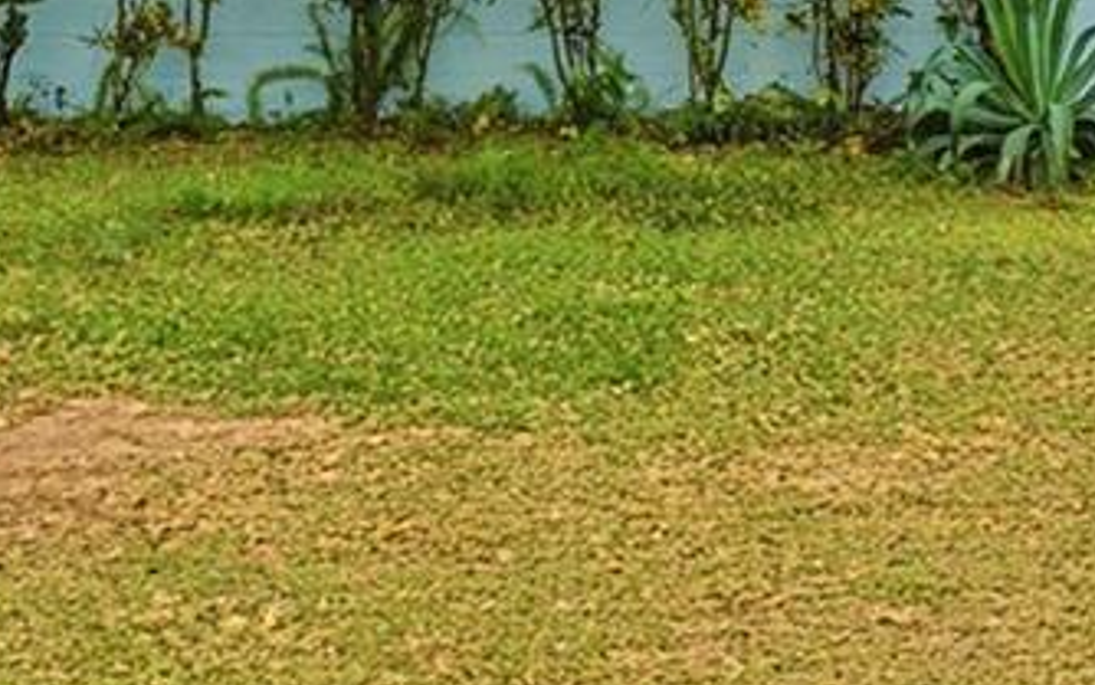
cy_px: -144
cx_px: 1321
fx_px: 2328
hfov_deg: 24.0
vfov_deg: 16.1
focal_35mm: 78
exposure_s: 1/1250
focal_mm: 16
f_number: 11
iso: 1600
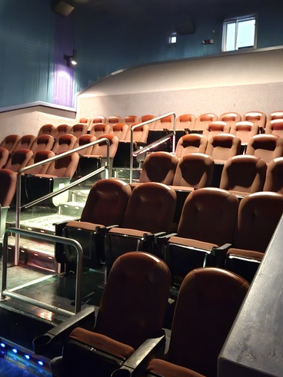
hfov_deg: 46.6
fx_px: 327
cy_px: 167
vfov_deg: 59.8
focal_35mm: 30
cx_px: 165
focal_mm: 5.4
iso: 2000
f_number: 1.8
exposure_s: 1/2
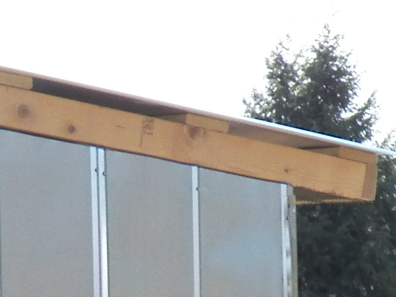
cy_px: 592
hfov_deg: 9.3
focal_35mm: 194
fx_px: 2219
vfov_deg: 7.4
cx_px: -517
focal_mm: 6.3
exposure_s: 1/500
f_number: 4
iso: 125
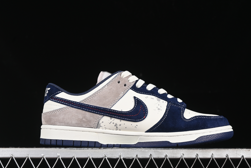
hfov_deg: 24.8
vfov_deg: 16.7
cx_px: 136
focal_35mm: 82
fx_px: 572
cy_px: 92
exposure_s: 1/80
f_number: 7.1
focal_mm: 50
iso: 160
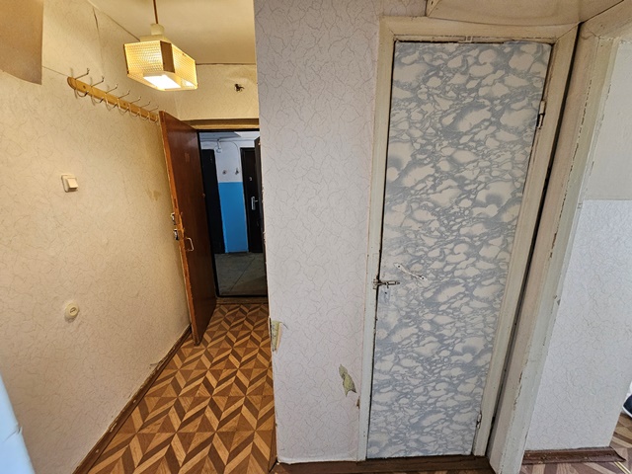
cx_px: 316
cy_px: 237
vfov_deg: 89.9
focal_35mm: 13
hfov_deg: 106.2
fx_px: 237
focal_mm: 2.2
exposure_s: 1/50
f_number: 2.2
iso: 320
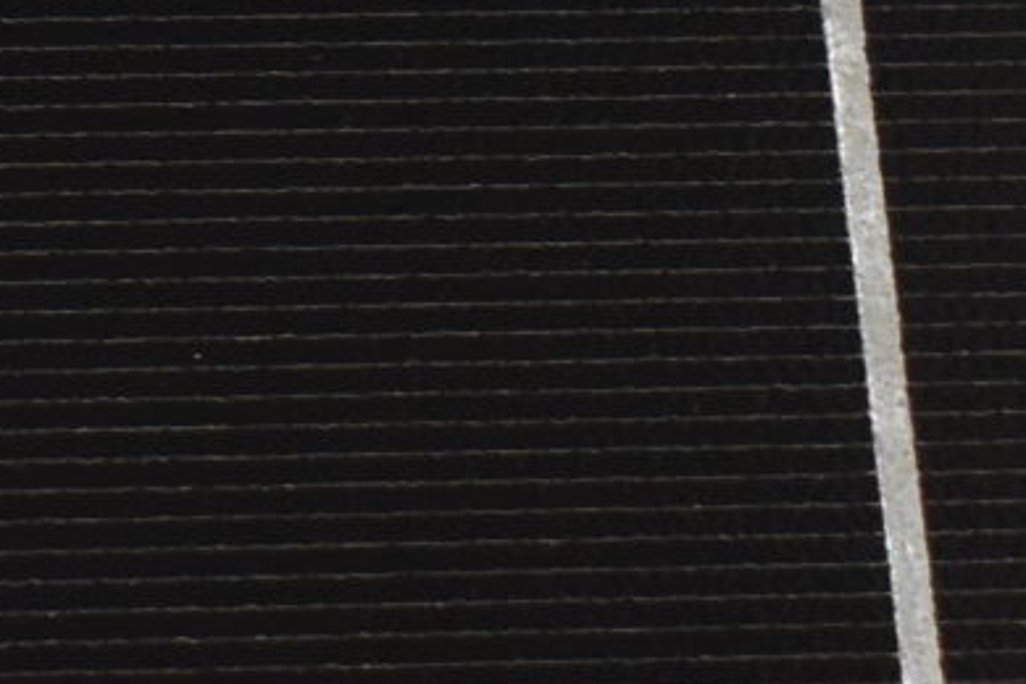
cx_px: -545
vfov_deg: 4.5
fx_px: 8700
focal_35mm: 305
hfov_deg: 6.7
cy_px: -151
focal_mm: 31
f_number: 4.2
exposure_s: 1/250
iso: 720
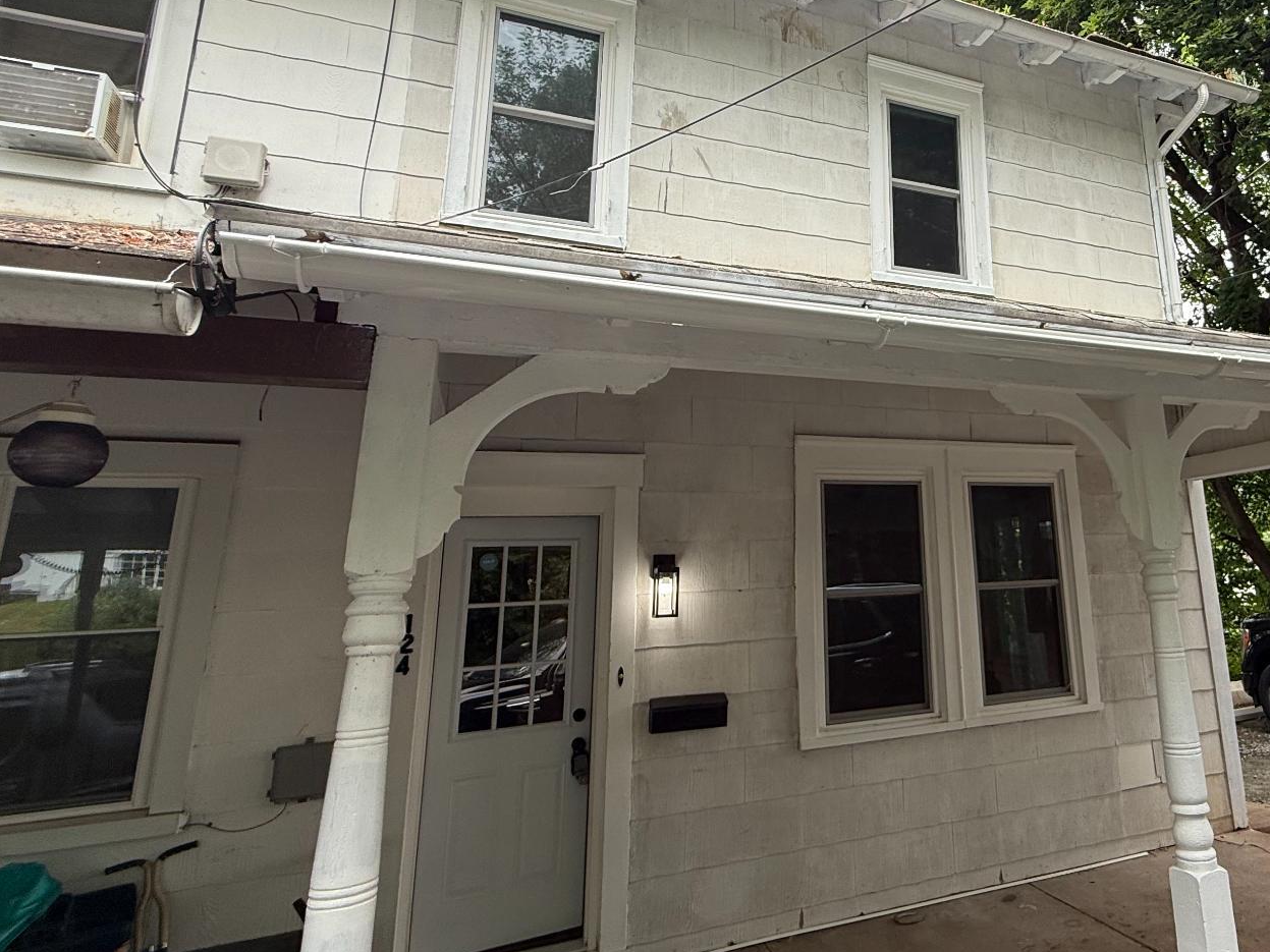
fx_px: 844
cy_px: 369
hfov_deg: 70.2
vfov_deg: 58.3
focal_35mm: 23
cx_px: 912
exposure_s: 1/139
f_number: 2.2
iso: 50
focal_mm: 2.22
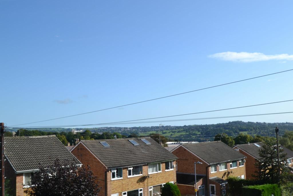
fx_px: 293
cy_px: 98
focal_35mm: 36
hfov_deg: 53.1
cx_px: 146
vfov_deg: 36.9
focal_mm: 24
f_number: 6.3
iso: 100
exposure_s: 1/160
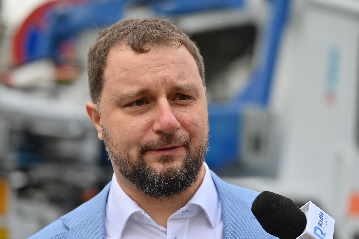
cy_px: 120
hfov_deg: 17.8
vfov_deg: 11.9
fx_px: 1147
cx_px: 180
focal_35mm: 115
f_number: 3.5
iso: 100
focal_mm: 115
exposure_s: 1/640
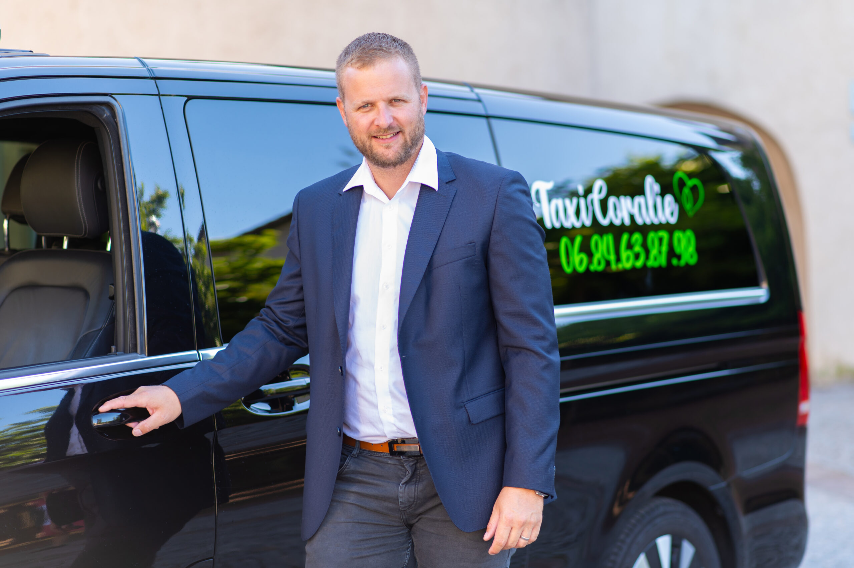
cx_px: 427
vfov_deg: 16.0
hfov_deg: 23.9
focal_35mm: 85
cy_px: 284
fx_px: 2015
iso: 100
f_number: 2.2
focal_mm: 85
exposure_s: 1/160
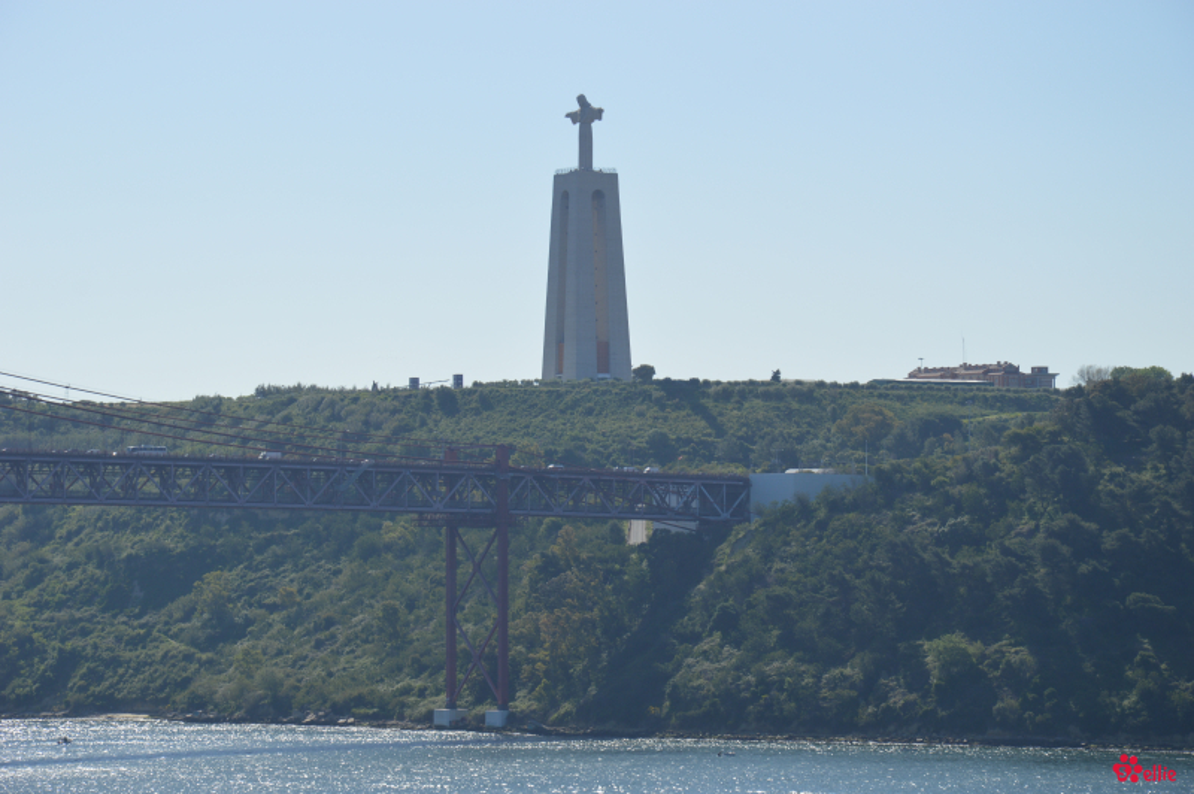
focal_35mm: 158
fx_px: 5219
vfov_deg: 8.7
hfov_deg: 13.1
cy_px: 397
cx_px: 597
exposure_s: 1/320
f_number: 9
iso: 100
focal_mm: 105
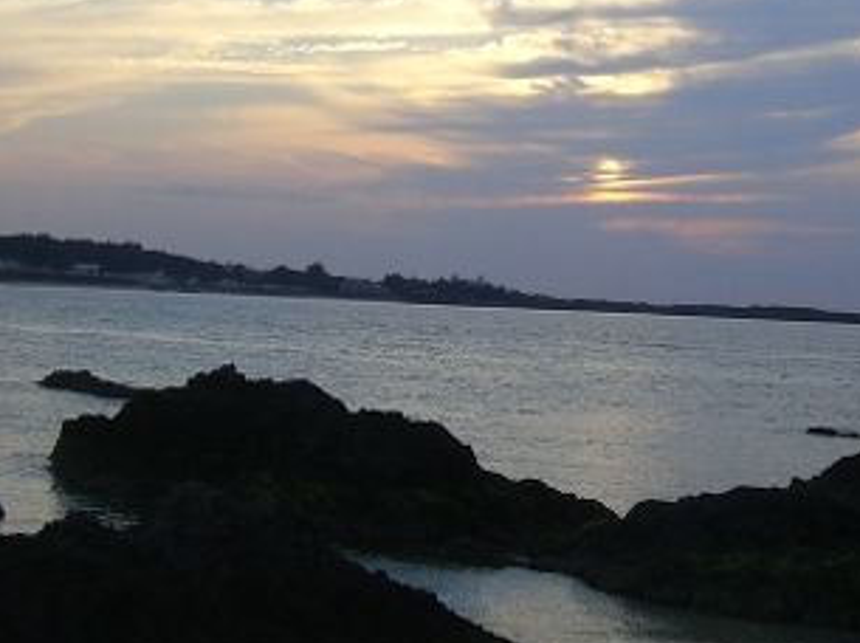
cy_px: 219
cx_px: 620
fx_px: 2010
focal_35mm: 81
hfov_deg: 24.0
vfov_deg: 18.1
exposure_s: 1/250
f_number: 4.3
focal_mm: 6.2
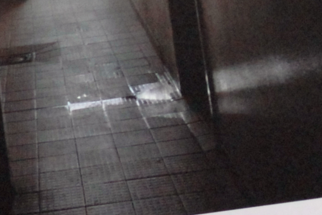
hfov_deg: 6.4
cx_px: -295
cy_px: 16
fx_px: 2820
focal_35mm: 315
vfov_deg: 4.4
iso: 800
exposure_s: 1/50
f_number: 5
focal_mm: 38
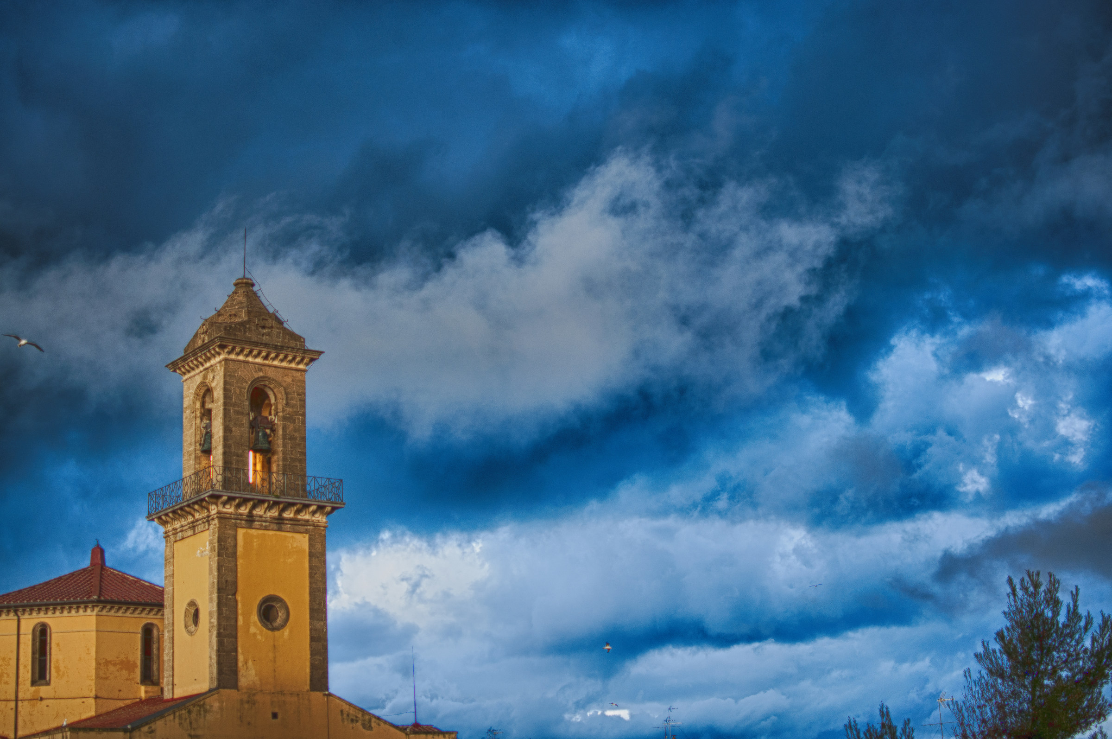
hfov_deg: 37.9
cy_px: 370
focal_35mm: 52
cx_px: 556
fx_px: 1620
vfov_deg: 25.7
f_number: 1.8
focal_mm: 35
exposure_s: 1/250
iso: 200
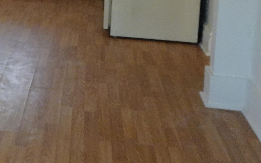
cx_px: -50
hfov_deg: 24.9
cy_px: -38
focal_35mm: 75
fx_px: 533
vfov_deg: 16.6
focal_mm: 4.25
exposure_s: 1/30
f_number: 3.5
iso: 640
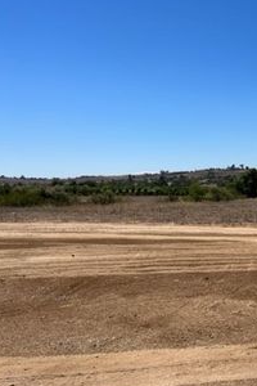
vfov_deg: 43.6
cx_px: 315
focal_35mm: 45
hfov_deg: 26.3
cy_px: 187
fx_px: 482
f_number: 1.6
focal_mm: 5.1
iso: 50
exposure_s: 1/5319
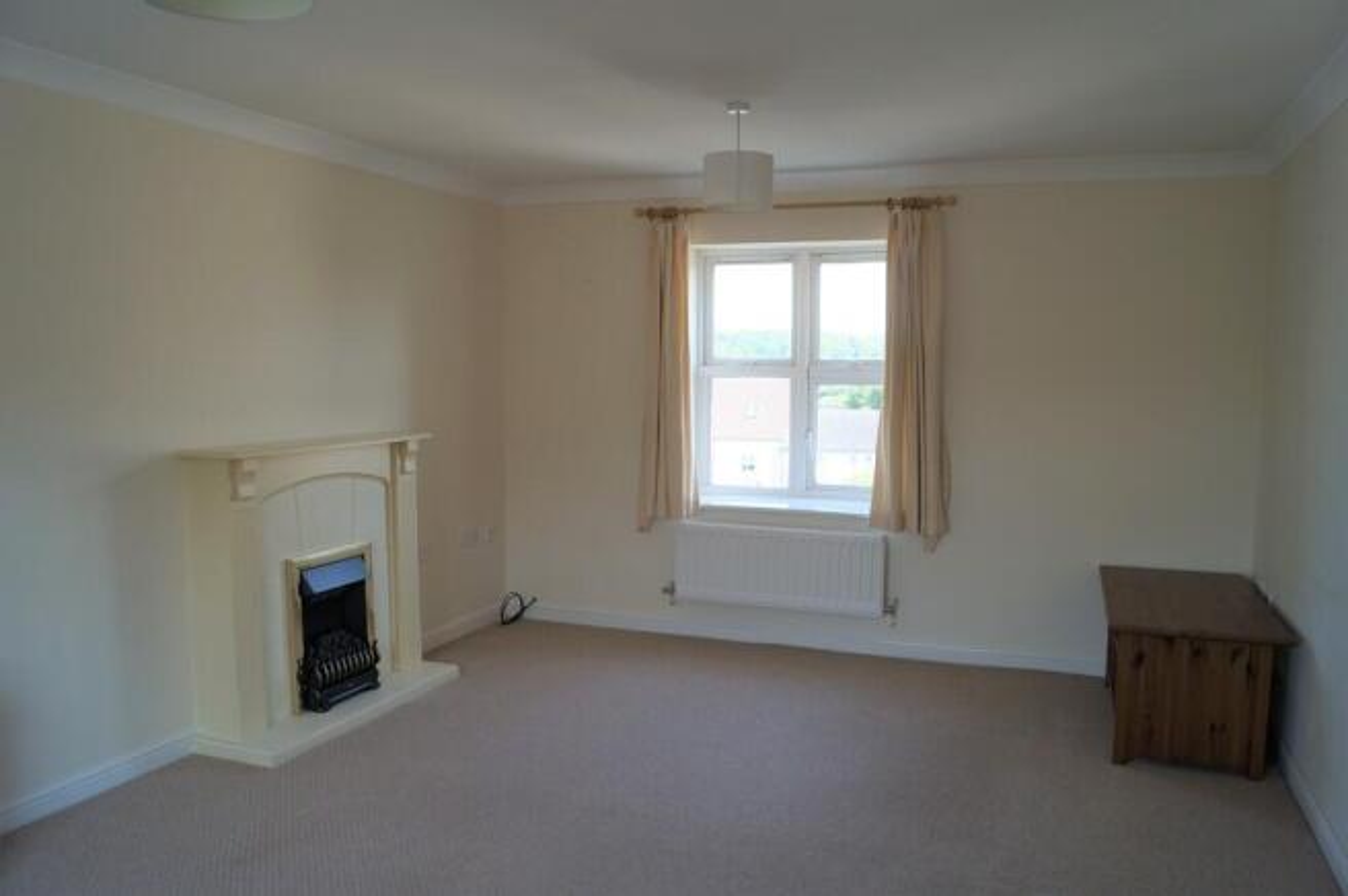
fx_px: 1010
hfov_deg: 67.4
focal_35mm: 27
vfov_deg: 47.8
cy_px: 448
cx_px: 674
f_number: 4.5
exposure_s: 1/80
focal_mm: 18
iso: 100
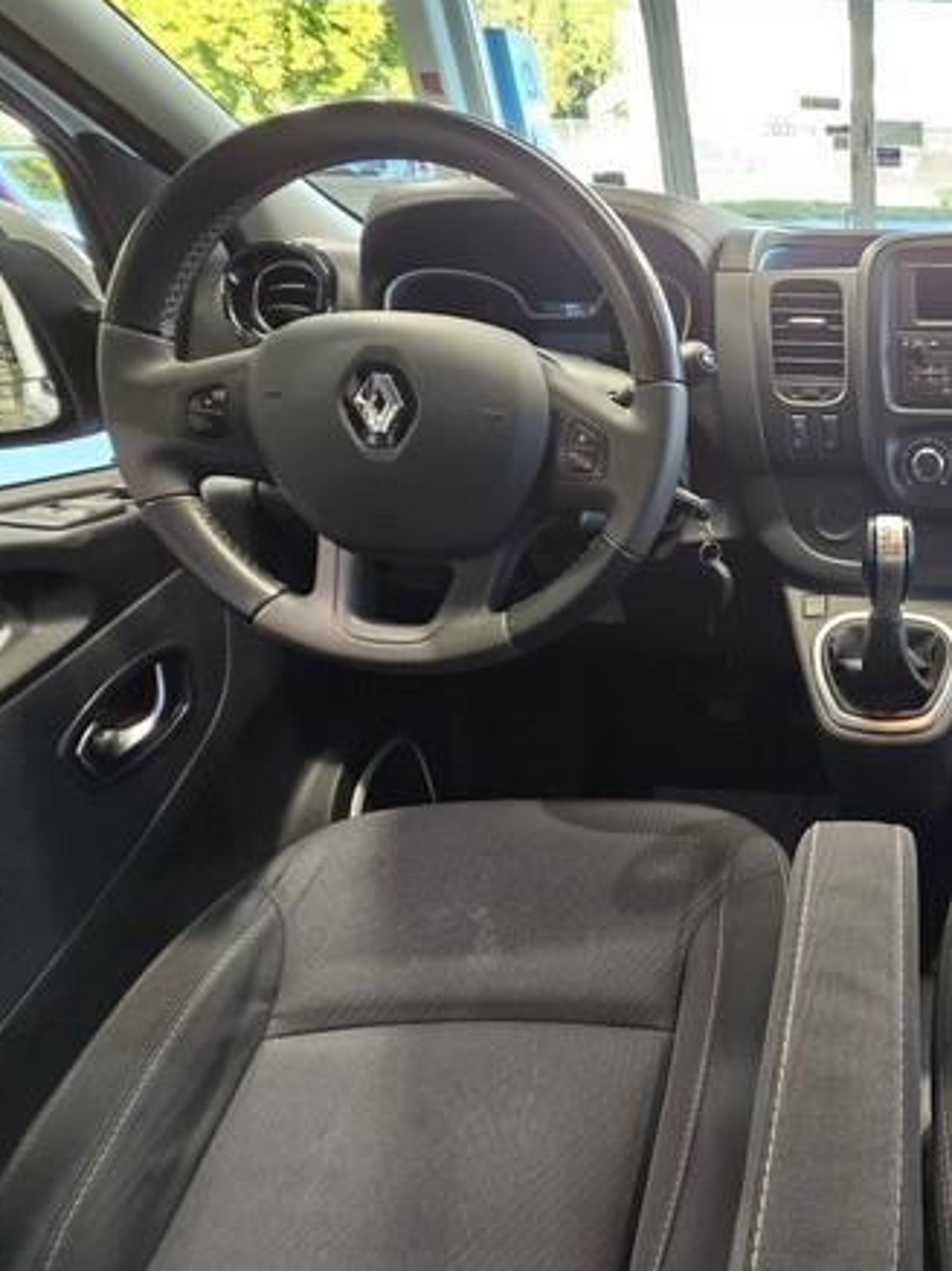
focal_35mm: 19
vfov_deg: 84.6
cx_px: 908
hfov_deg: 56.1
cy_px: 670
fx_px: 697
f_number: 2.2
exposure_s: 1/50
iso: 320
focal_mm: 2.2
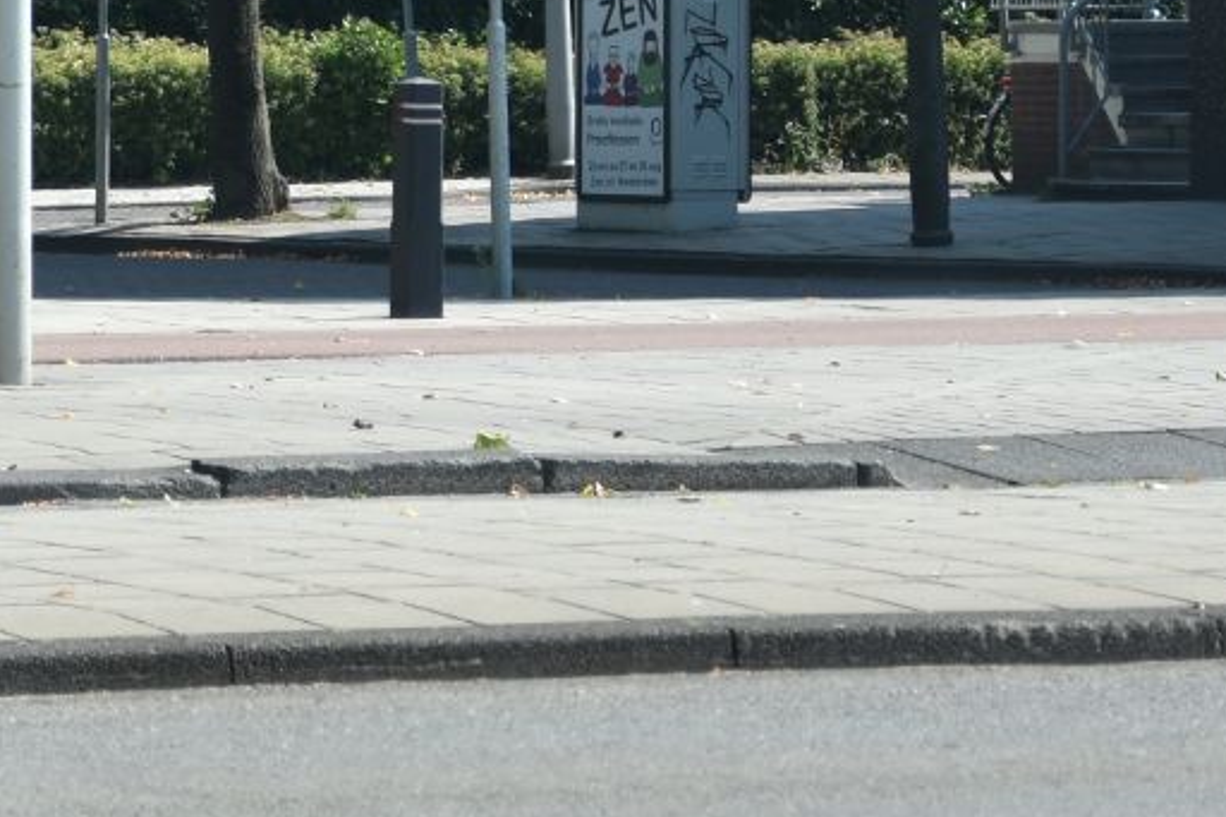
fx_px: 10213
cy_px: 25
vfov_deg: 4.6
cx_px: -347
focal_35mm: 300
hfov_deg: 6.8
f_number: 5
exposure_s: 1/250
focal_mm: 50
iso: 100
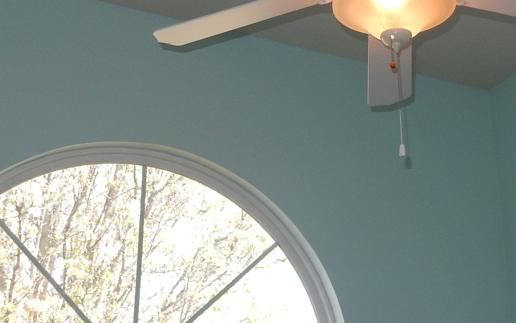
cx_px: 335
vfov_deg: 20.3
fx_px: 900
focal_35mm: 64
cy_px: 119
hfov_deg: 31.8
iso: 125
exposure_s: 1/125
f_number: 3.7
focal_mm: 4.5
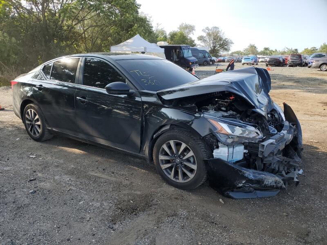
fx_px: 246
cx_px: 164
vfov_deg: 53.1
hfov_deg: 67.3
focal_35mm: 26
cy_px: 122
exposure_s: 1/1000
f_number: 1.5
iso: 50
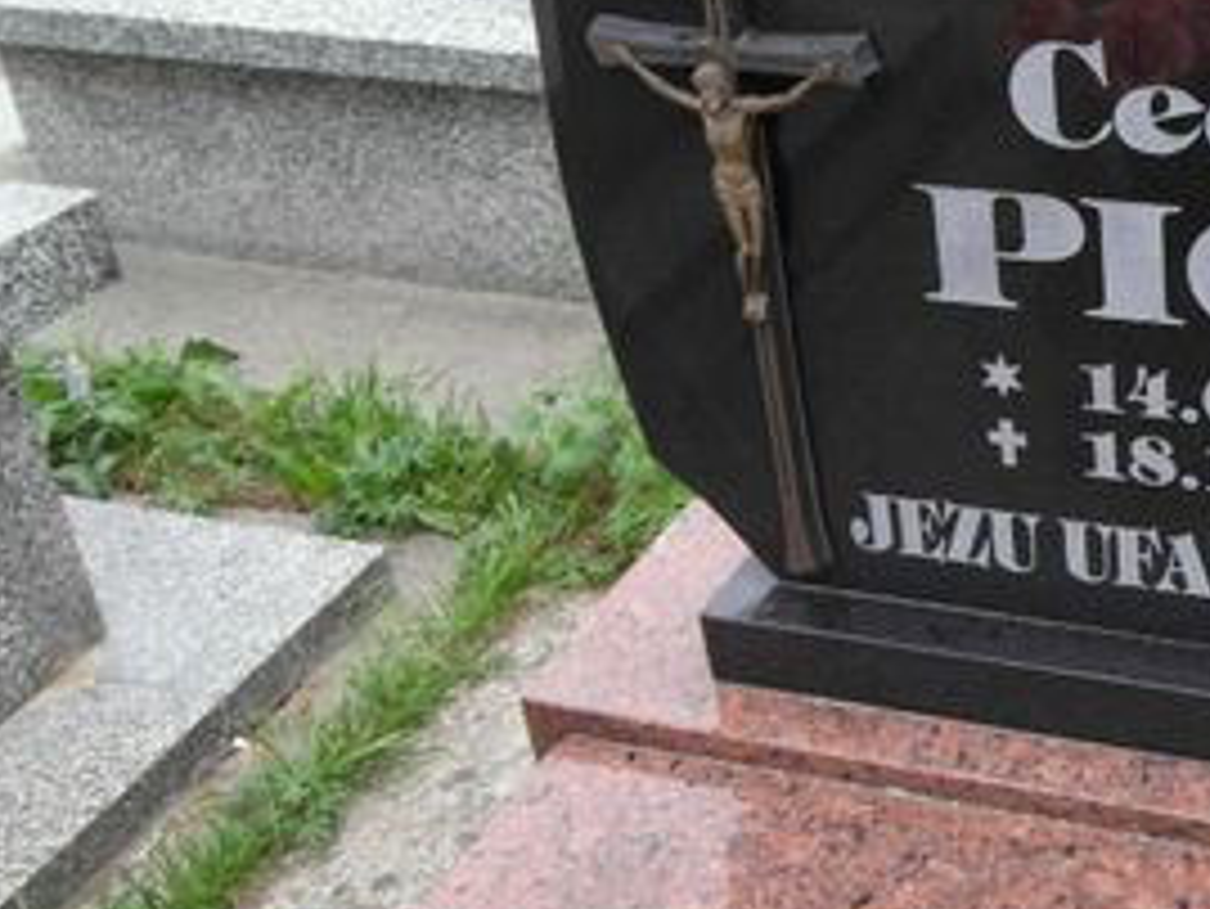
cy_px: 616
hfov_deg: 32.0
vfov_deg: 25.5
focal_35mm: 57
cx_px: 1102
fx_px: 1993
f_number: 3.4
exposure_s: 1/90
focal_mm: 5.2
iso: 80
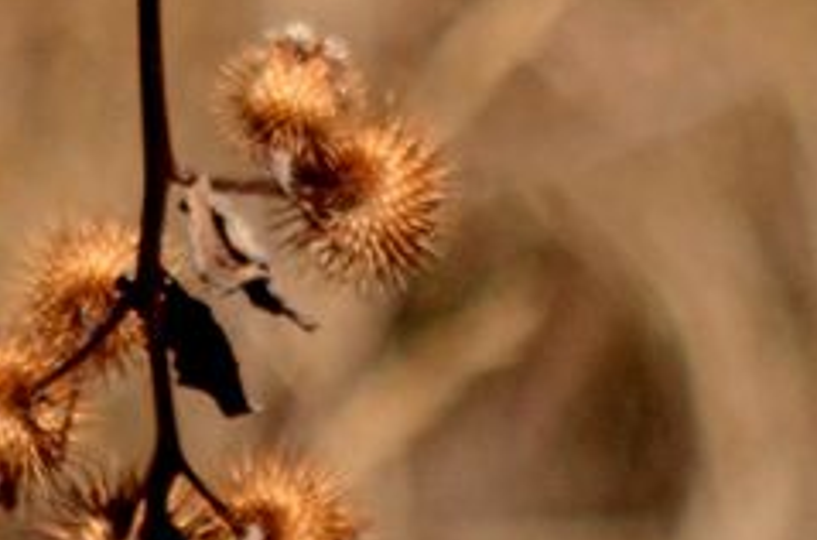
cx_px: -378
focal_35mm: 2693
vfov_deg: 0.5
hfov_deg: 0.8
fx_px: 60954
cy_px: -863
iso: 500
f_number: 5.6
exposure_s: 1/3200
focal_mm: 300
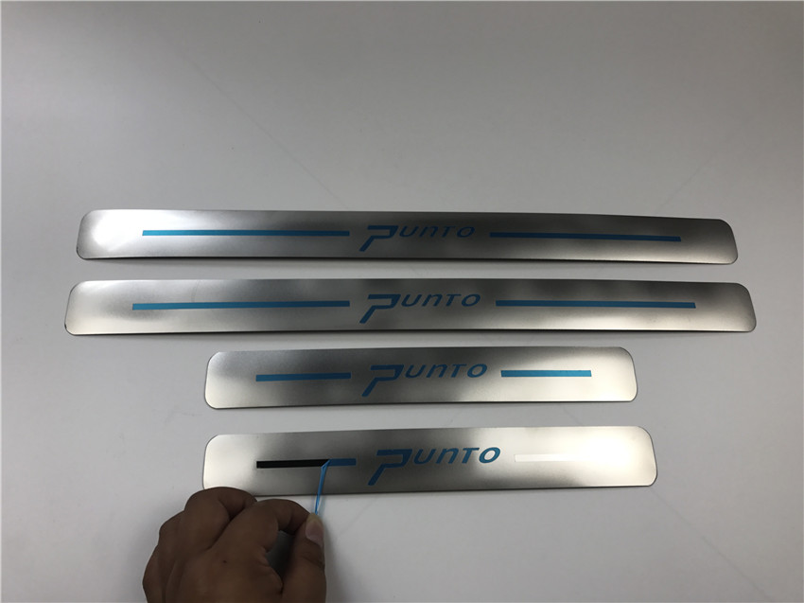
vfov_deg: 49.7
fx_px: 650
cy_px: 302
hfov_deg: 63.5
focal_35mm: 28
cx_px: 402
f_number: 1.8
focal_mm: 3.99
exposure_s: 1/116
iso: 20
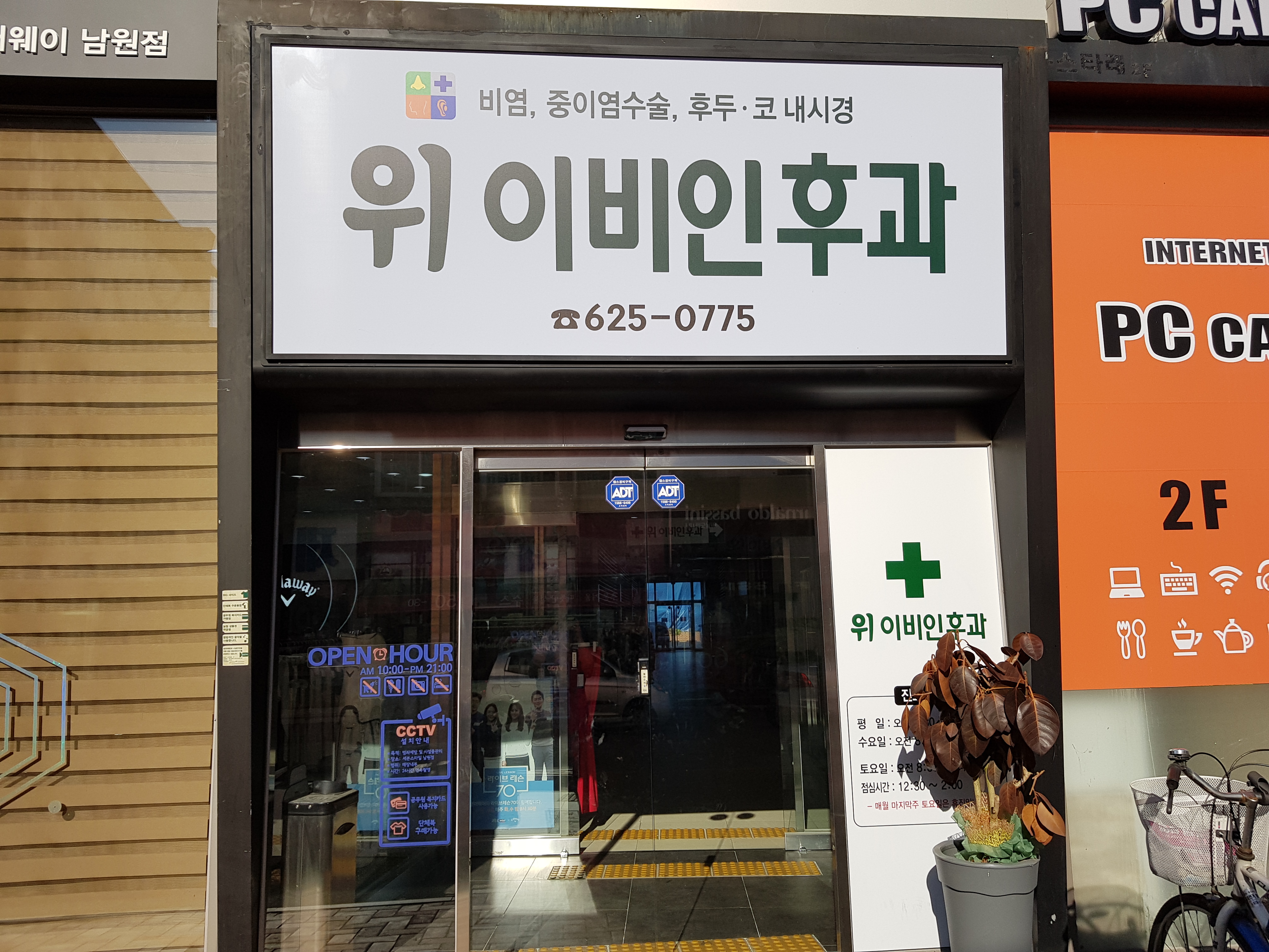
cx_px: 634
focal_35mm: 26
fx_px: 953
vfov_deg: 53.1
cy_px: 476
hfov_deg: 67.3
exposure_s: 1/3552
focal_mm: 4.3
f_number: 1.7
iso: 40
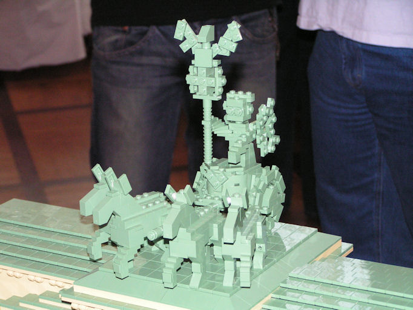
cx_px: 206
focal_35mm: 111
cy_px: 155
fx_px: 1324
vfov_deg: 13.3
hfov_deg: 17.7
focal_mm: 18.5
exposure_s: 1/125
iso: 200
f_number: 3.2
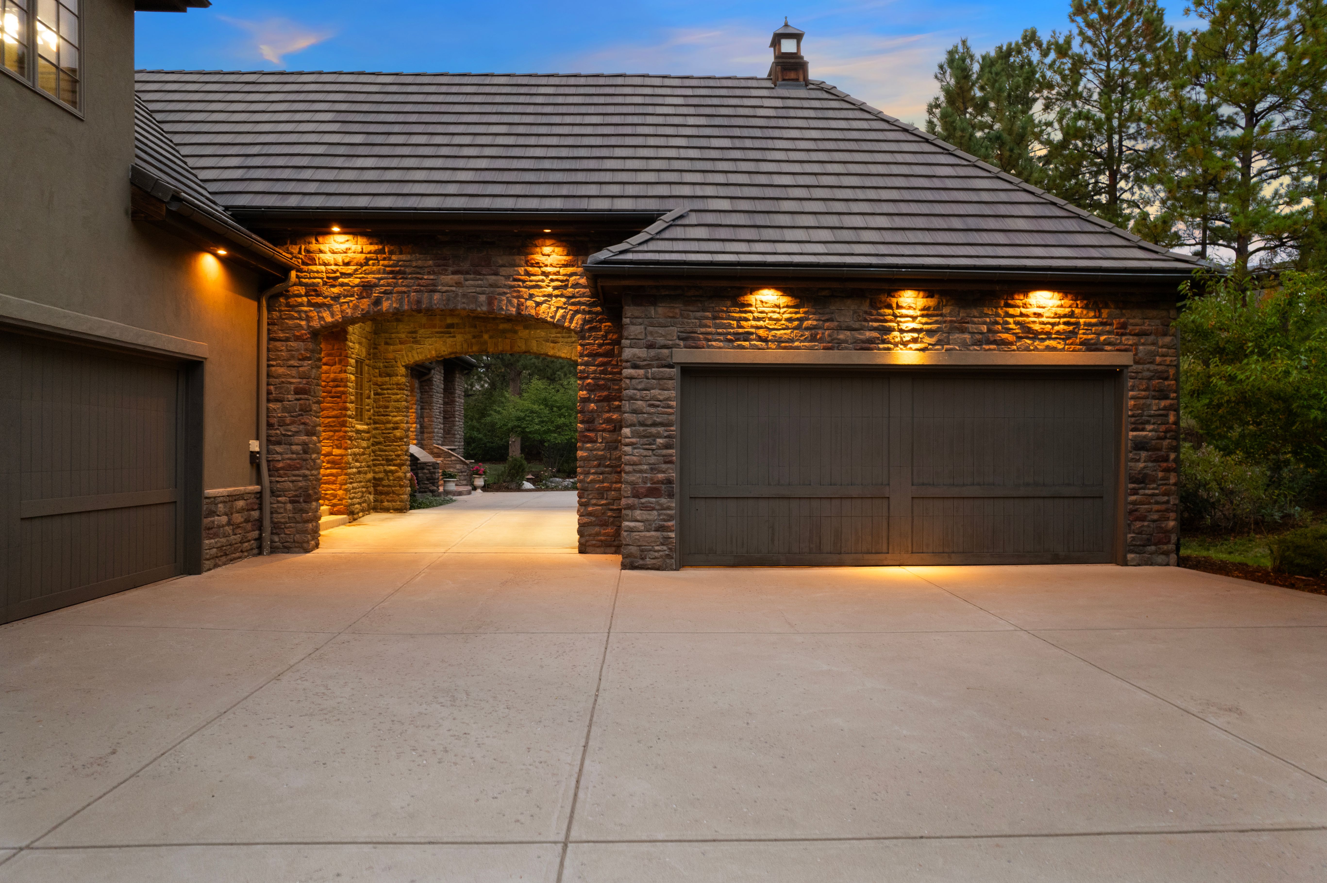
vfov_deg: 57.2
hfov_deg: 78.6
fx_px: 811
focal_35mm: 22
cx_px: 664
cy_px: 442
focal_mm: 8.38
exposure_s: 1/13
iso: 490
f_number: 2.8
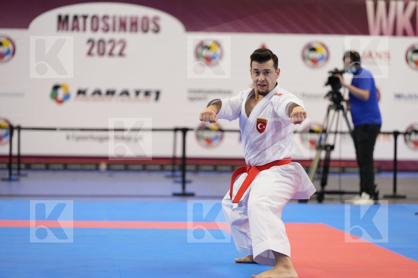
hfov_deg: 15.3
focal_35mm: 134
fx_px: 1556
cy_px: 139
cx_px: 209
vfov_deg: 10.2
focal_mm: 134
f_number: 2.8
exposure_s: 1/1000
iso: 3200
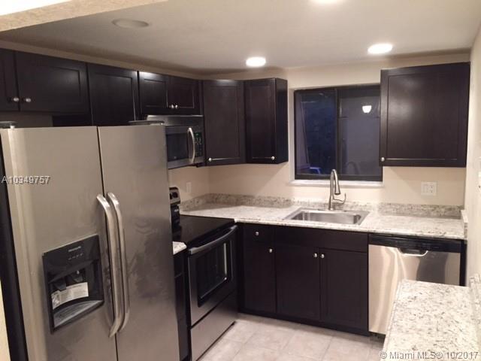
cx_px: 240
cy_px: 180
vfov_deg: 48.2
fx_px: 403
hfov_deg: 61.7
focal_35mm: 29
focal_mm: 4.15
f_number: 2.2
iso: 250
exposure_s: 1/24
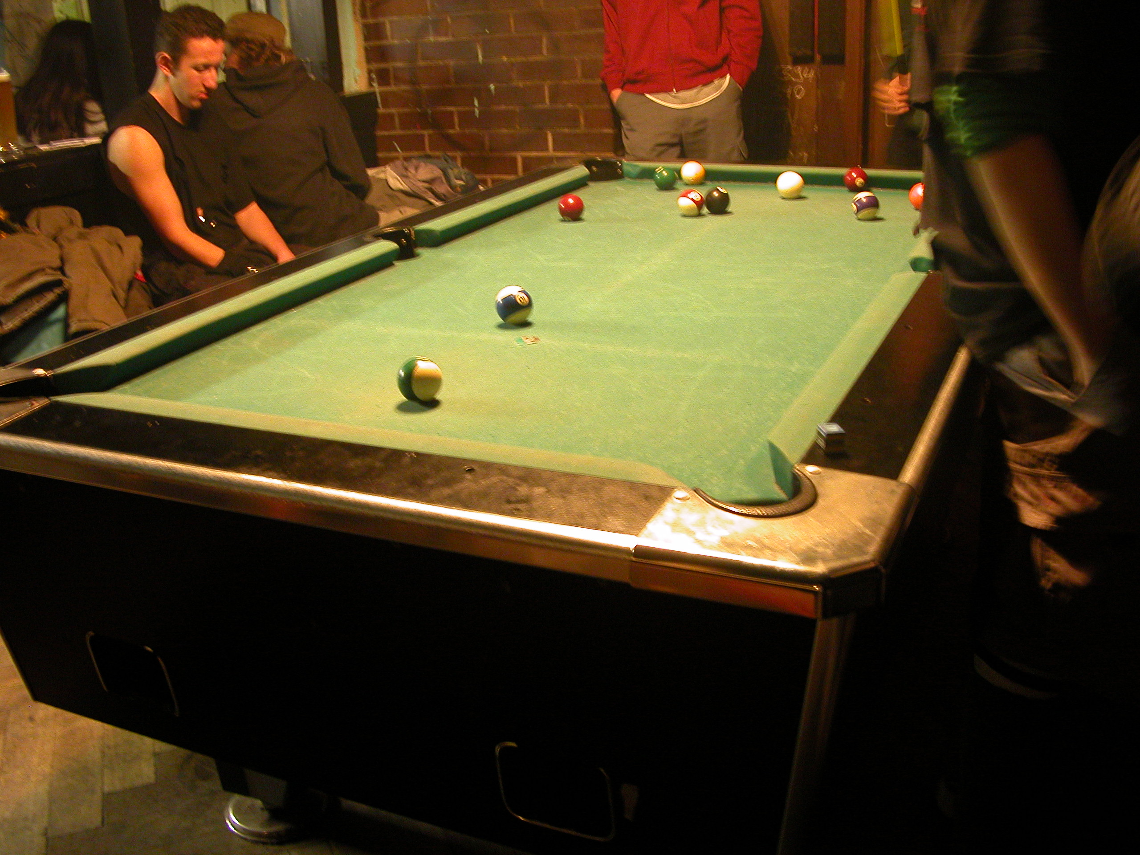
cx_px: 570
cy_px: 428
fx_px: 1153
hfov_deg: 52.6
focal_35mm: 35
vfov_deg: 40.7
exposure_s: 1/3.5
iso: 320
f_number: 2.8
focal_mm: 8.9
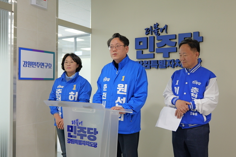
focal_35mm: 36
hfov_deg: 53.1
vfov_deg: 36.9
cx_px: 118
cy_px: 78
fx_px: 236
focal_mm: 31
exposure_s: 1/200
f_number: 2.8
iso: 2000
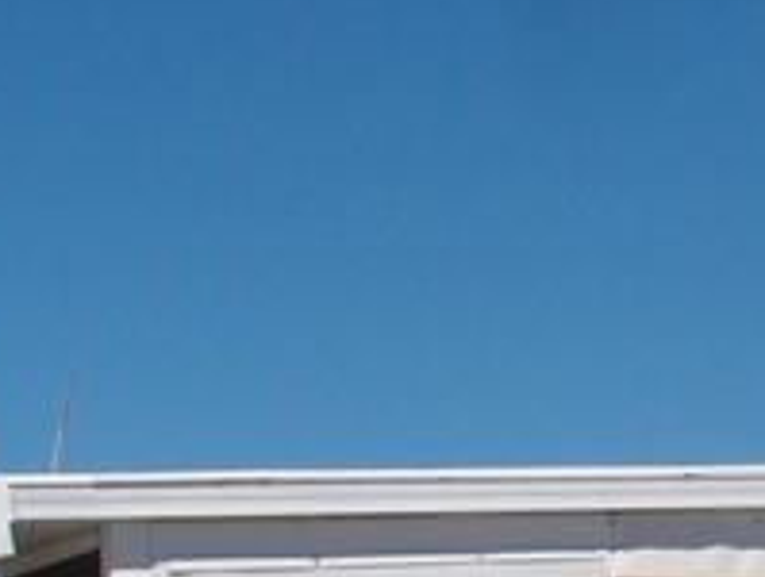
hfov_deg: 12.2
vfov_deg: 9.1
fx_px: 3410
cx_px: 1176
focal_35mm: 154
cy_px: 1108
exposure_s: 1/800
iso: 100
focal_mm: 6.48
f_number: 5.6
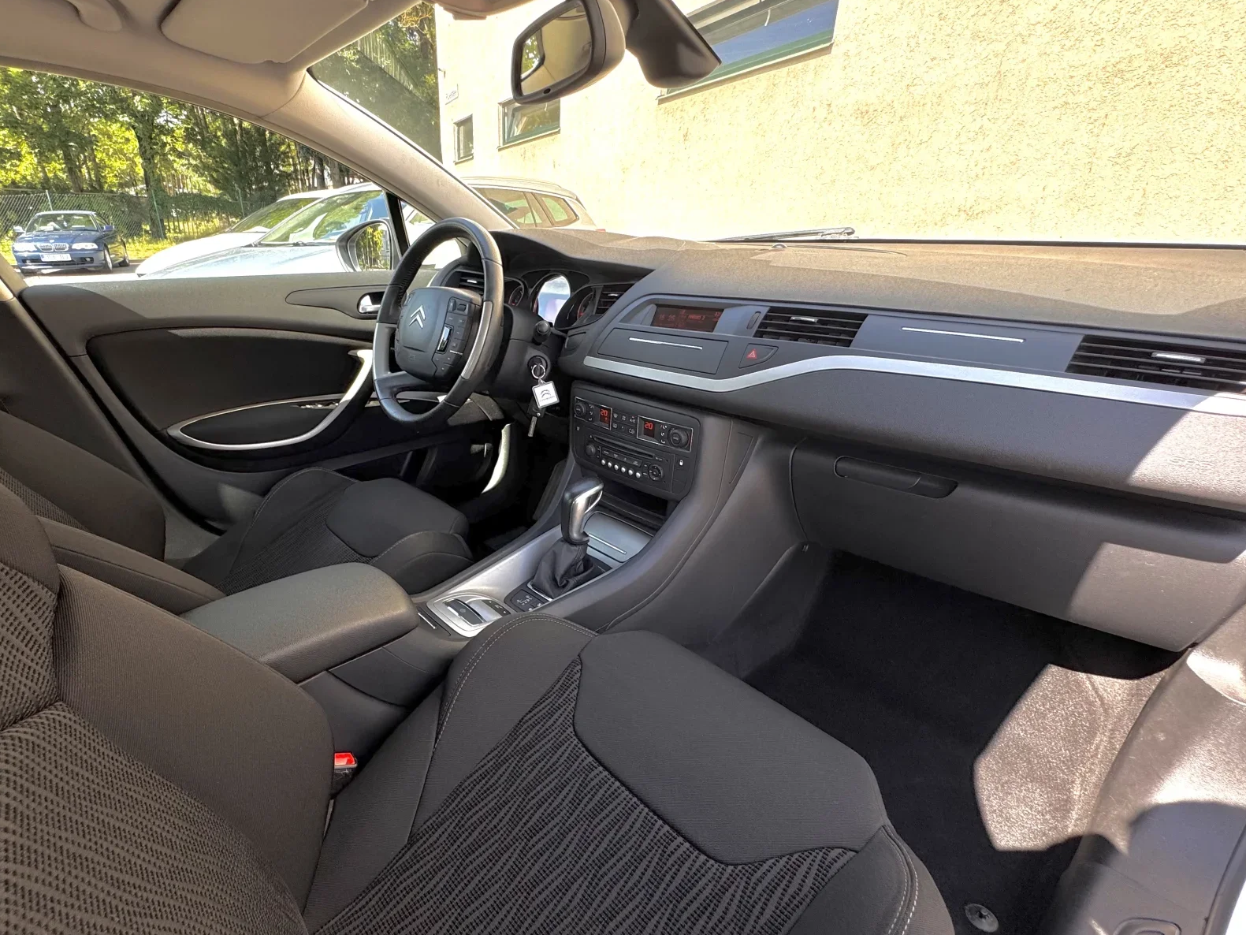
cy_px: 512
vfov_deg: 74.5
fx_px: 612
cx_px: 536
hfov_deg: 90.5
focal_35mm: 17
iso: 40
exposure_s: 1/275
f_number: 2.2
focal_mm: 2.22
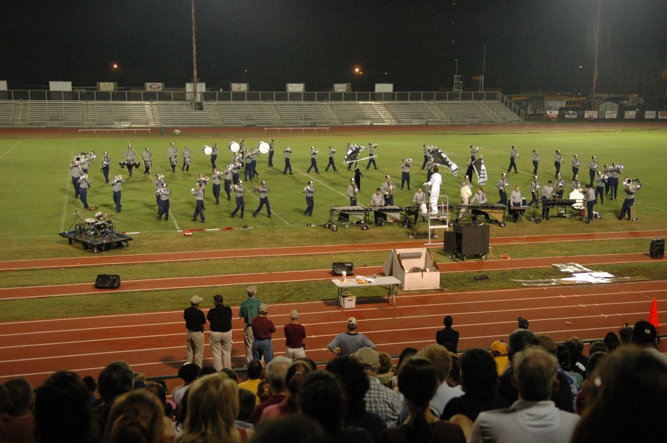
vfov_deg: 28.9
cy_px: 222
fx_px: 860
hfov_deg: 42.4
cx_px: 334
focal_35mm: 46
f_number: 2.8
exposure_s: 1/60
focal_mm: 31
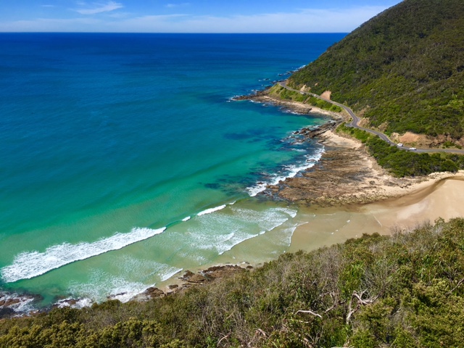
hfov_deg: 61.7
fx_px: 389
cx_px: 232
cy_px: 174
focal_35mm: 29
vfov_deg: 48.2
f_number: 2.2
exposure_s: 1/1832
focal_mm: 4.15
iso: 25
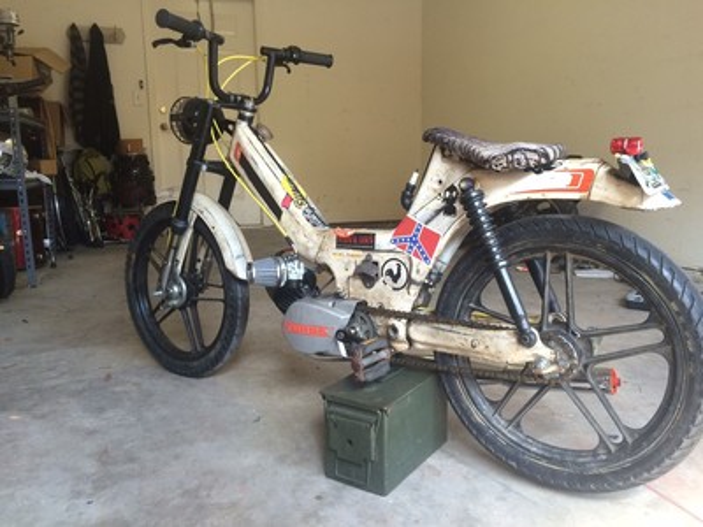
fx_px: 589
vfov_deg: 48.2
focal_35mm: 29
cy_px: 264
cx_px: 352
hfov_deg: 61.7
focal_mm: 4.15
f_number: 2.2
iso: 64
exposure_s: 1/30
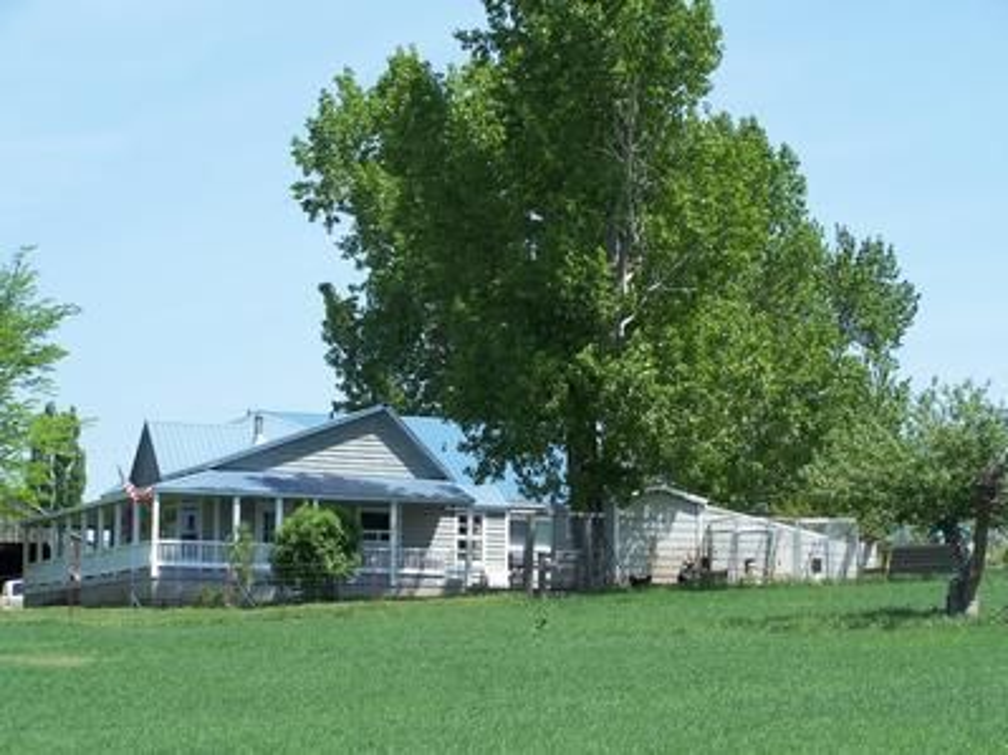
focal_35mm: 105
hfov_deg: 18.7
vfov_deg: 14.1
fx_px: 3057
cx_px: 504
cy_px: 378
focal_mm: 17.5
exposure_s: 1/750
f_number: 3.2
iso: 80
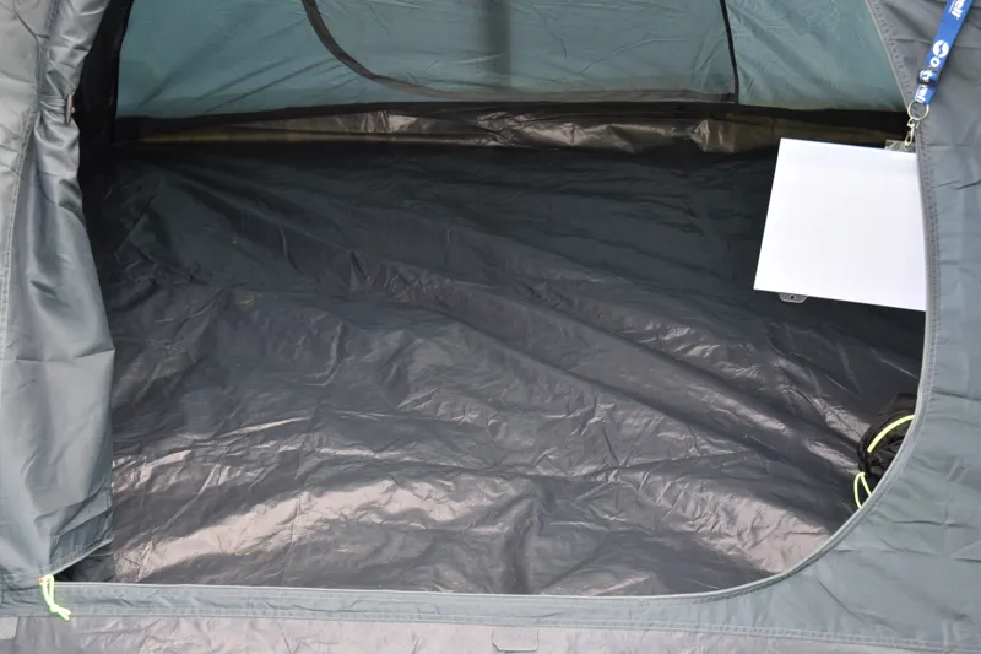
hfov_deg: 47.9
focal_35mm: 40
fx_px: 1103
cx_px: 490
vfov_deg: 33.0
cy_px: 327
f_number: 5.6
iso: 400
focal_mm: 27
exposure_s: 1/125
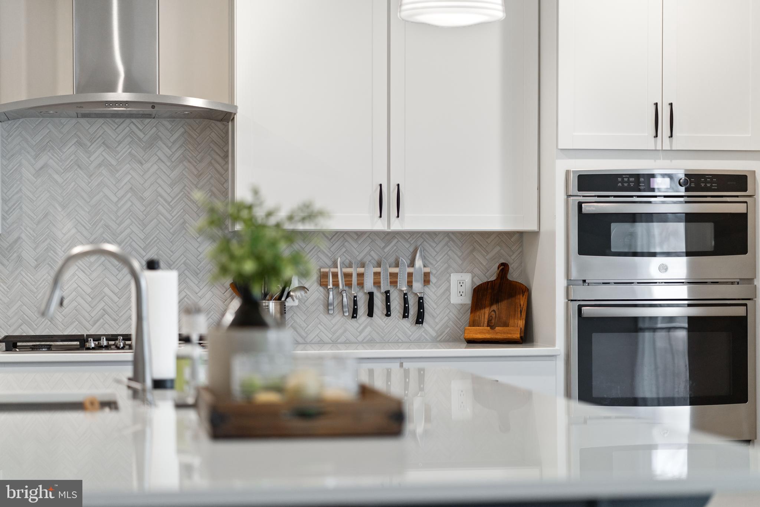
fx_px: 1794
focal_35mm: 85
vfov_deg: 16.1
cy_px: 254
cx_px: 380
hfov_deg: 23.9
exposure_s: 1/200
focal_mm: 85
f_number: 1.8
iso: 320
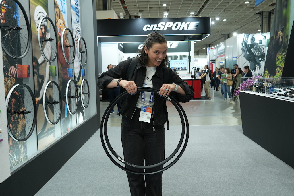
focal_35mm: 30
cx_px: 147
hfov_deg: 61.9
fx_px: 245
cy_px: 98
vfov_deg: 43.6
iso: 320
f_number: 4.5
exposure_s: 1/40
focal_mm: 20
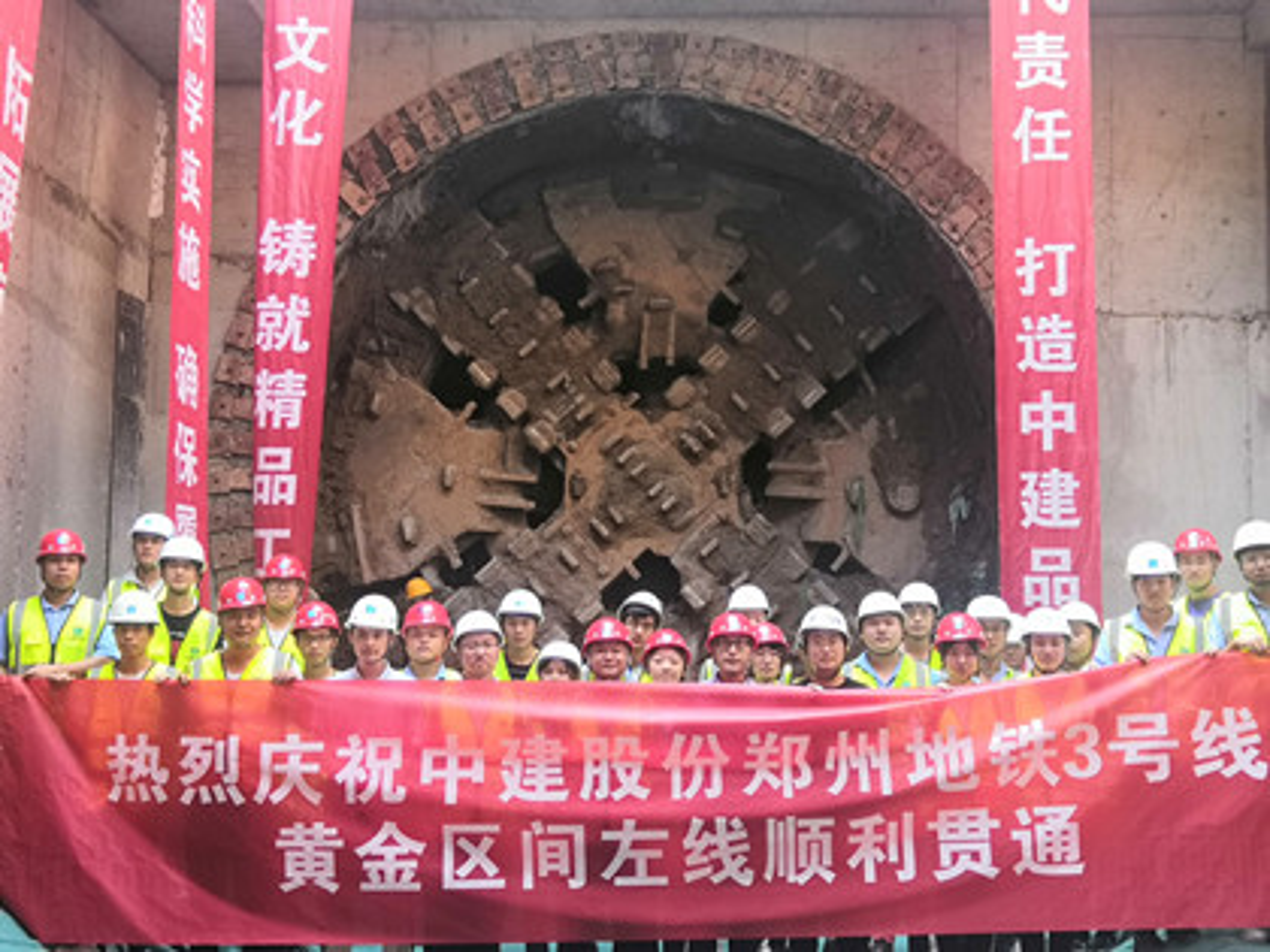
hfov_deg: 45.8
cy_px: 476
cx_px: 635
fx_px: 1504
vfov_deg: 35.1
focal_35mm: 41
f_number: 1.8
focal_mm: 3.95
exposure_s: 1/50
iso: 100
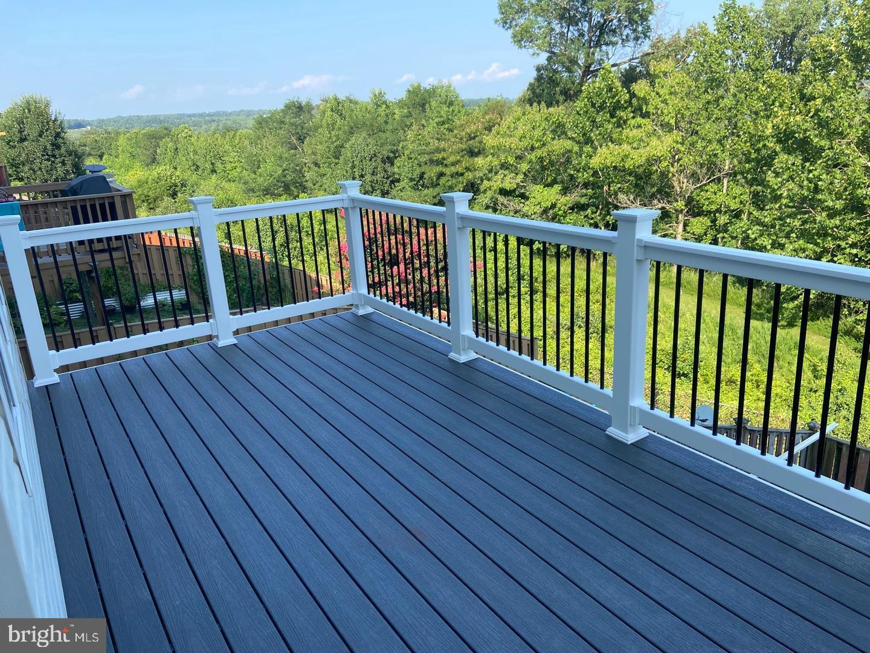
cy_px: 326
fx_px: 653
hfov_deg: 67.3
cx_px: 435
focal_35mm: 26
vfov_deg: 53.1
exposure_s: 1/715
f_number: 1.8
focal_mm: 4.25
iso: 32
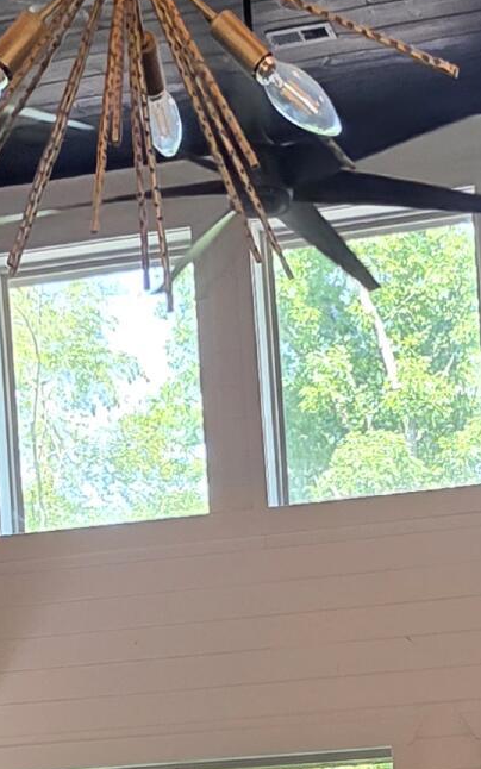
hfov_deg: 19.9
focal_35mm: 64
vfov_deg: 29.0
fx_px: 1342
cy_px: 845
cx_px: 446
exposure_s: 1/120
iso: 250
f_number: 1.9
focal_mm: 2.2
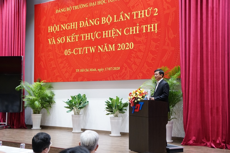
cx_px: 115
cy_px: 76
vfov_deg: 28.1
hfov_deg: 41.1
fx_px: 307
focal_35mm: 48
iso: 1250
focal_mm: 32
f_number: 4
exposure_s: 1/50
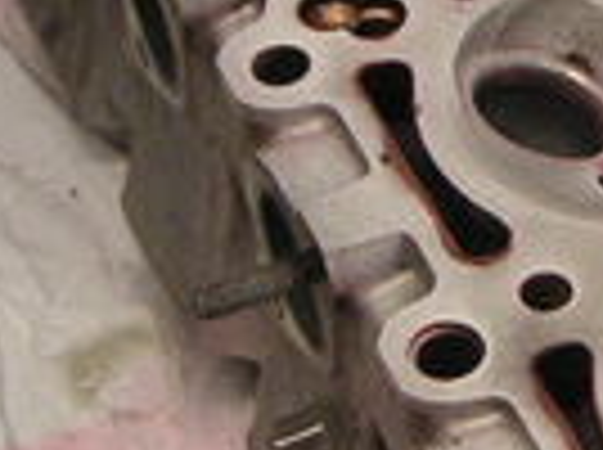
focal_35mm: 177
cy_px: 248
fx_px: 3078
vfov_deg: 8.4
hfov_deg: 11.0
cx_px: 688
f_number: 2.8
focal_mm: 5.7
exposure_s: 1/45
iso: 80
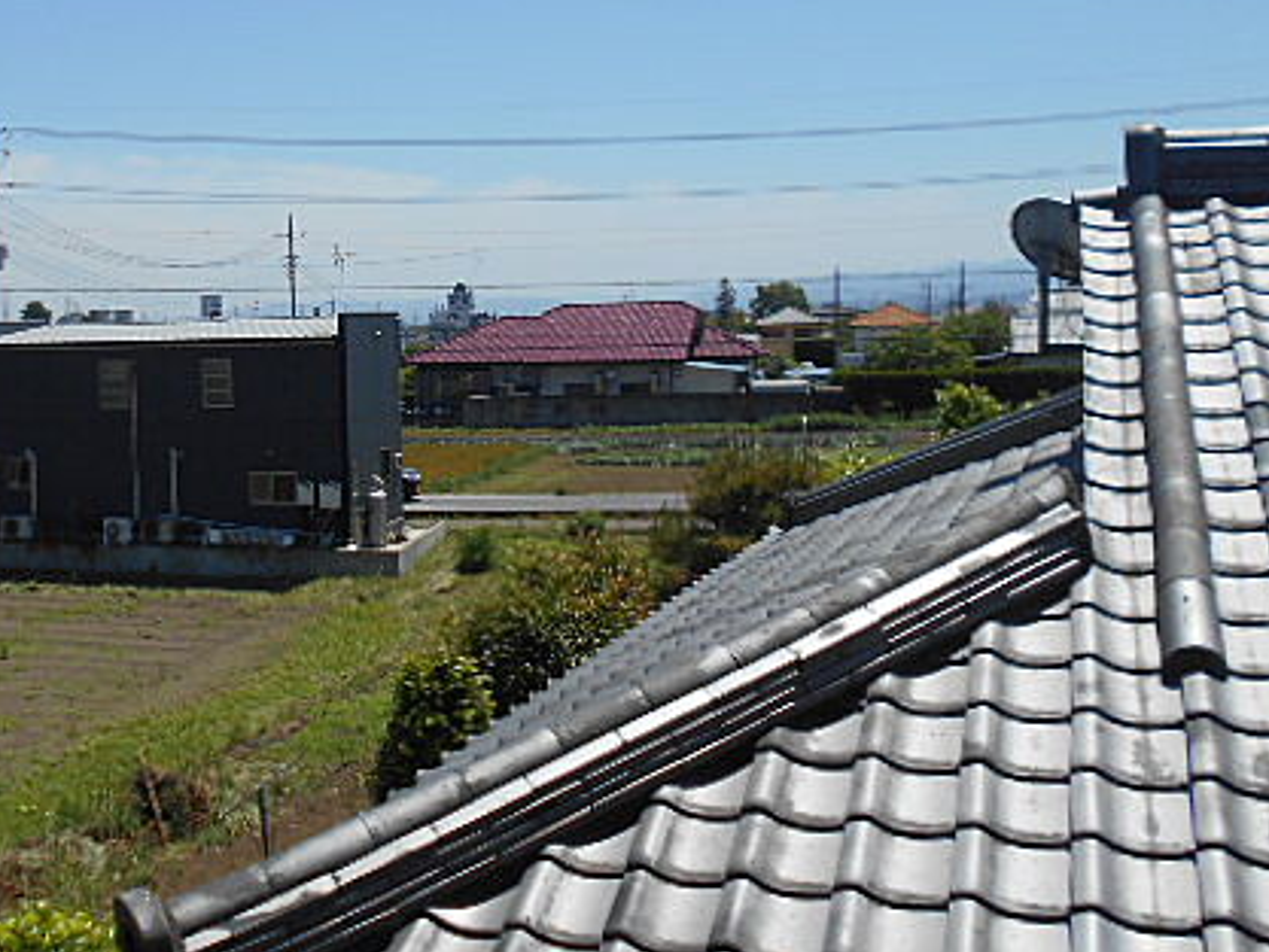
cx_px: 356
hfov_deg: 40.3
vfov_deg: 31.4
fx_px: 1687
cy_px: 350
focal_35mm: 46
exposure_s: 1/1600
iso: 80
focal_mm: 5.1
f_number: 3.4
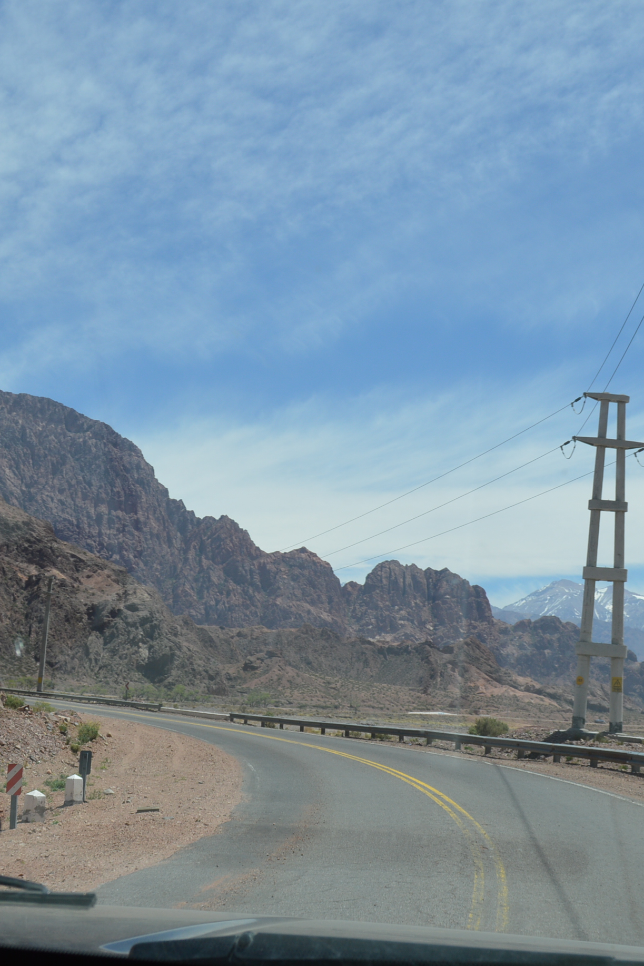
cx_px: 304
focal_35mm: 59
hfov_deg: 23.0
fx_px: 1583
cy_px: 485
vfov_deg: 33.9
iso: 100
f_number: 9
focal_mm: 24
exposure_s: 1/320
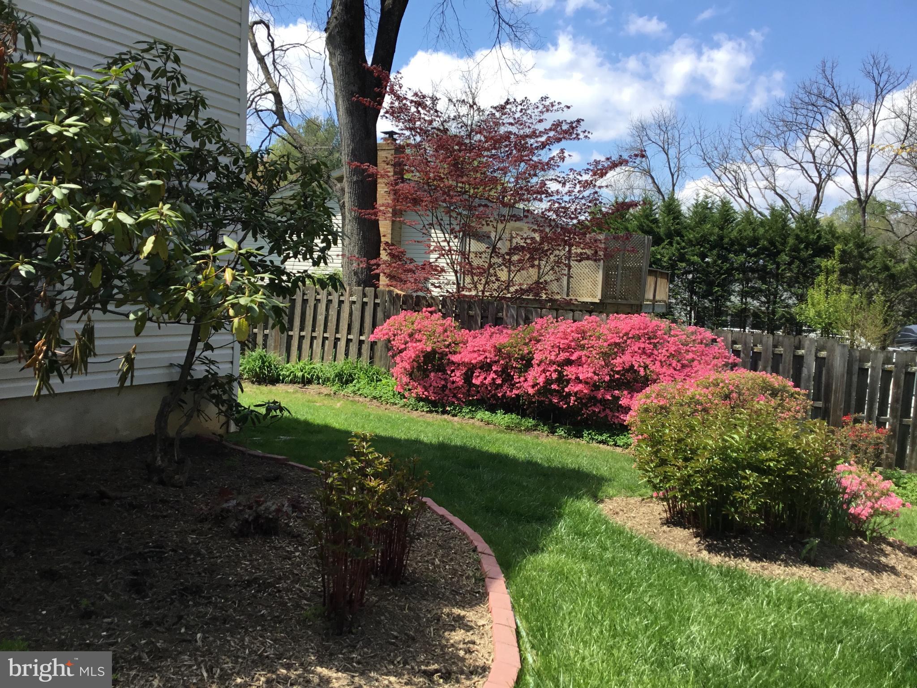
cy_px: 344
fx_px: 821
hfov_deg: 58.4
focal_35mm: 31
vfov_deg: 45.4
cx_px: 458
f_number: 2.4
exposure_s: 1/727
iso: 25
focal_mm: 3.3
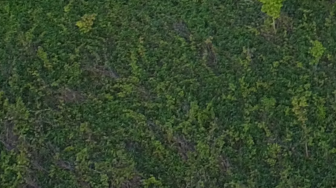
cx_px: 646
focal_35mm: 156
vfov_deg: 7.2
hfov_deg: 12.4
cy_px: -299
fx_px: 1389
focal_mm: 3.61
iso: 100
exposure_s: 1/212
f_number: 2.8
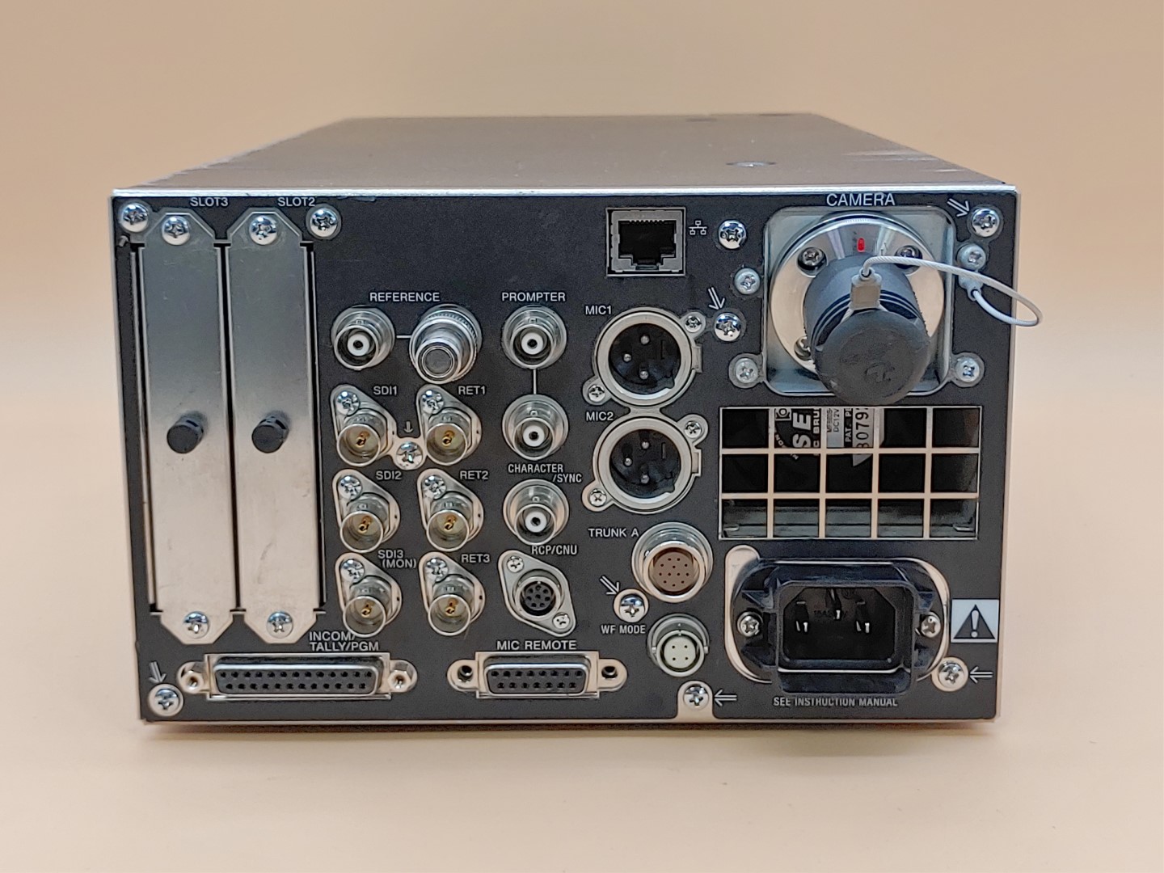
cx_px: 582
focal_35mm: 54
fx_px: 1816
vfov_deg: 27.0
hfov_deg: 35.5
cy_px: 436
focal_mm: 4.36
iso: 50
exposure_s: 1/61
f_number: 1.8
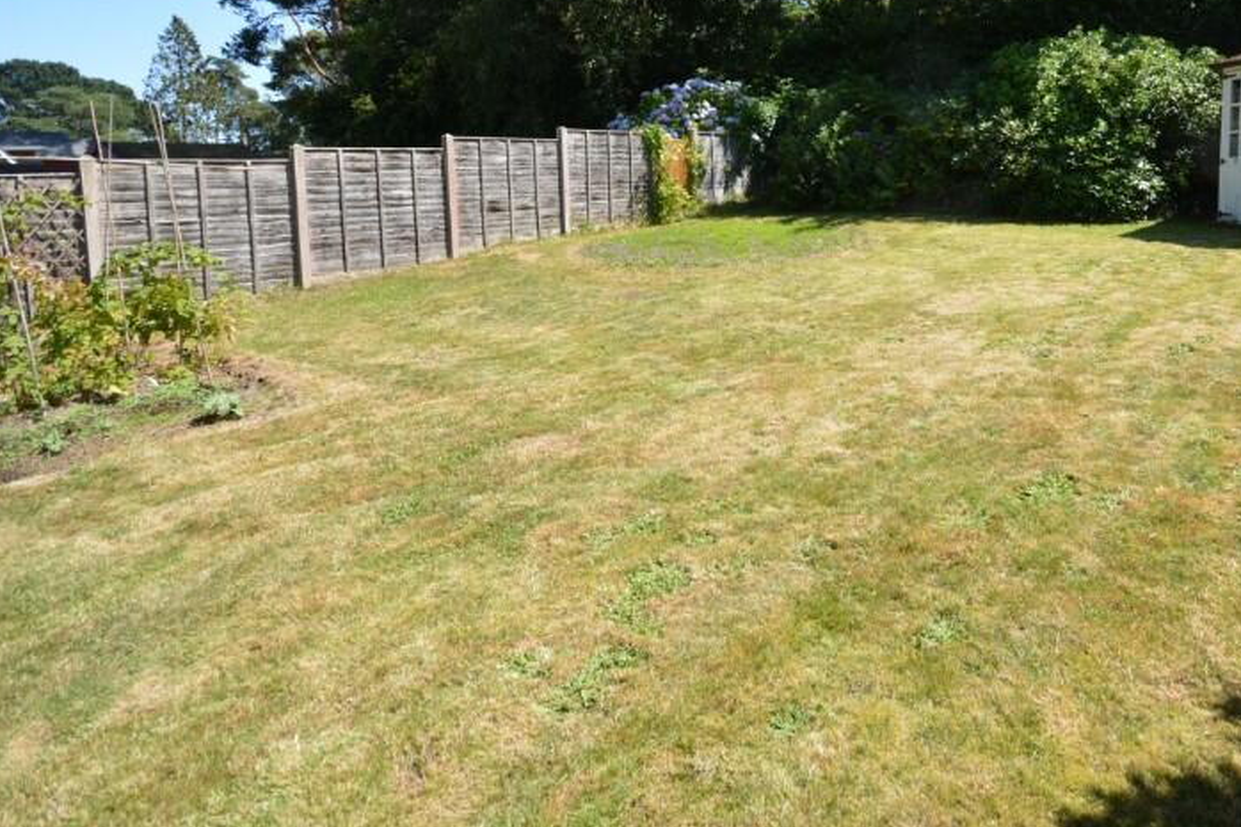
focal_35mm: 22
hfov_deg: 76.5
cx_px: 809
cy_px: 238
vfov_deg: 55.3
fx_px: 758
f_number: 8
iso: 180
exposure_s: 1/250
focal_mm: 10
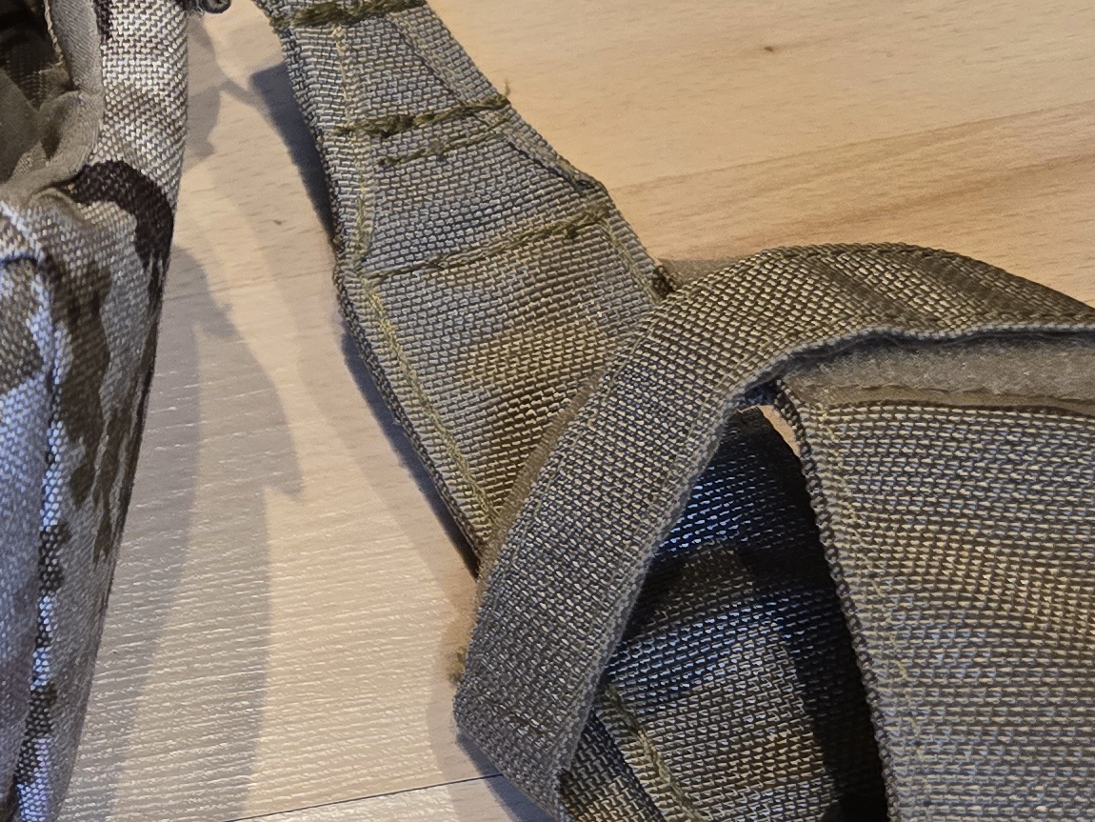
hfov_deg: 19.9
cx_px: -705
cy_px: 372
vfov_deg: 18.4
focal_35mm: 80
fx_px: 2531
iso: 400
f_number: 1.7
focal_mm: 6.3
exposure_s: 1/100
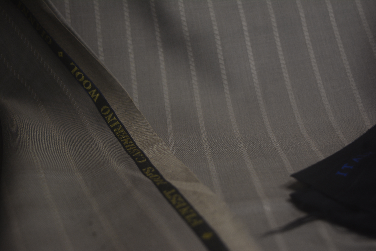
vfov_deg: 22.6
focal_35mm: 60
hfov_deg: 33.4
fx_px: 627
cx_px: 188
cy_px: 126
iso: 100
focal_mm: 40
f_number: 5
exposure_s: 1/10
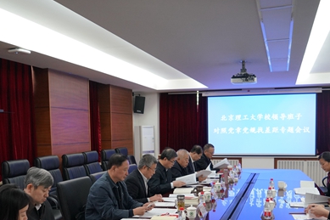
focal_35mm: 42
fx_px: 385
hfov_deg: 46.3
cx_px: 187
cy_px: 166
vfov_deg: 31.3
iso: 2000
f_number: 4
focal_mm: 24
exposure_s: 1/160
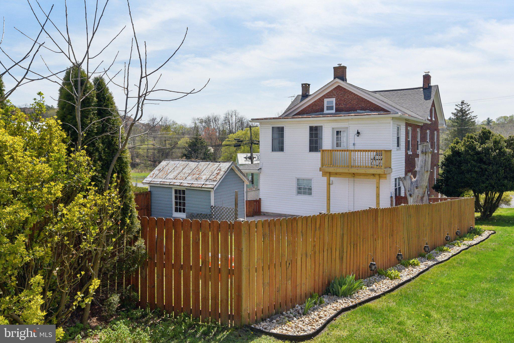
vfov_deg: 45.0
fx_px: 414
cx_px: 257
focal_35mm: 29
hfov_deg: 63.7
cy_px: 172
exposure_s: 1/3200
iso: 400
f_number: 9
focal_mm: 29
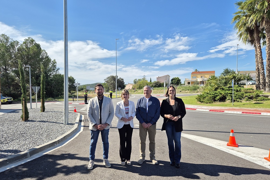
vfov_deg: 53.1
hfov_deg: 73.8
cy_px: 93
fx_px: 180
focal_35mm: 24
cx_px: 135
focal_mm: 5.4
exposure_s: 1/1248
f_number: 1.8
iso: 25
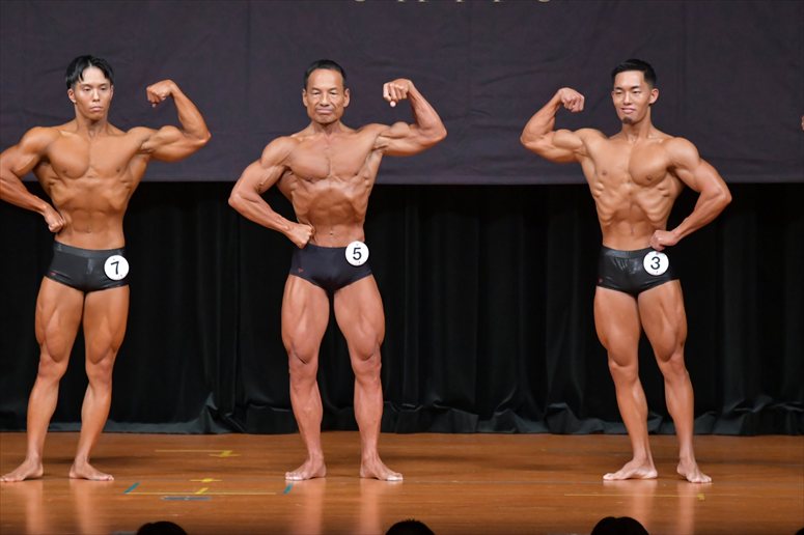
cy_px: 268
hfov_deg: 7.6
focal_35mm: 270
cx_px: 402
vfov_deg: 5.1
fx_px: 6027
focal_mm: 180
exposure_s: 1/400
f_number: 5.6
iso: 5000
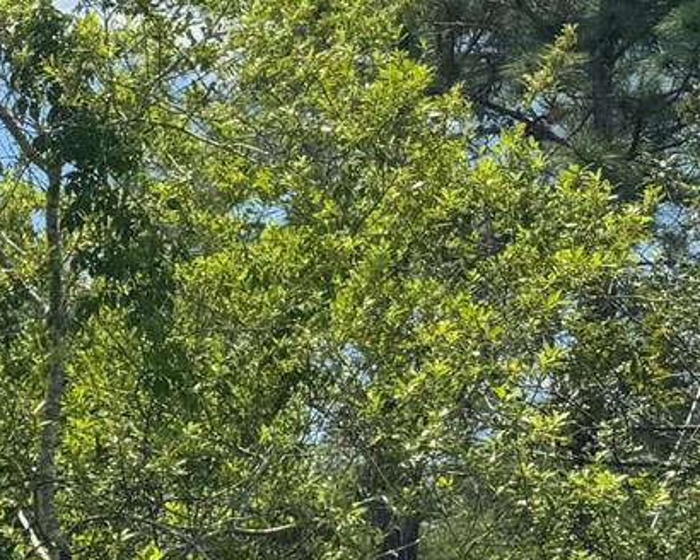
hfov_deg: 12.4
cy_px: 628
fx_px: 2424
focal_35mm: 117
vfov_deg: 12.9
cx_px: -1047
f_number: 1.78
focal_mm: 6.76
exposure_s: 1/6410
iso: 80
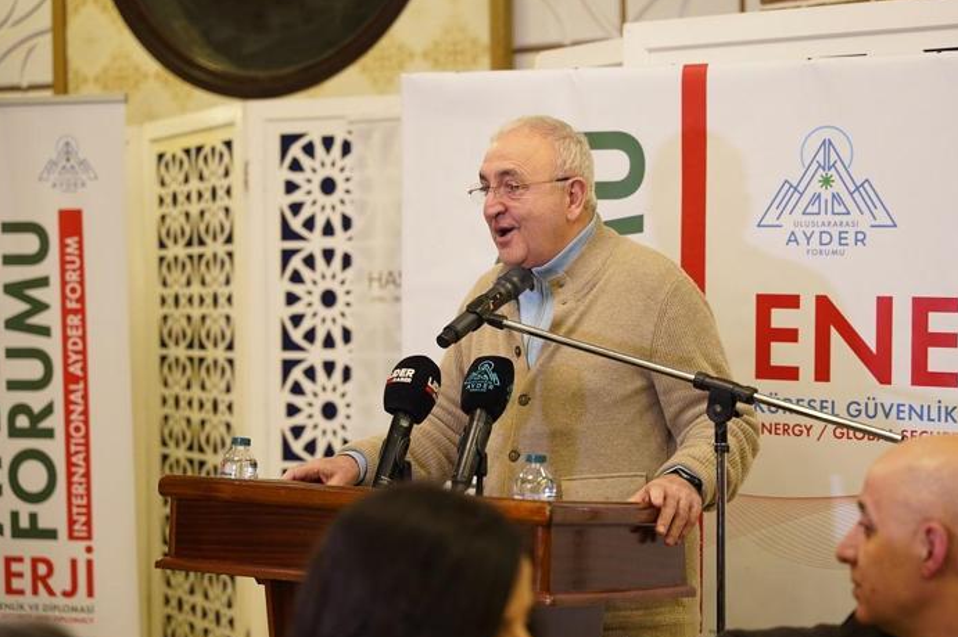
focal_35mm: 78
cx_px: 521
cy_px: 326
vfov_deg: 17.5
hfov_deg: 26.0
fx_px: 2075
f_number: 2.8
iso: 2000
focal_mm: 70
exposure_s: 1/100
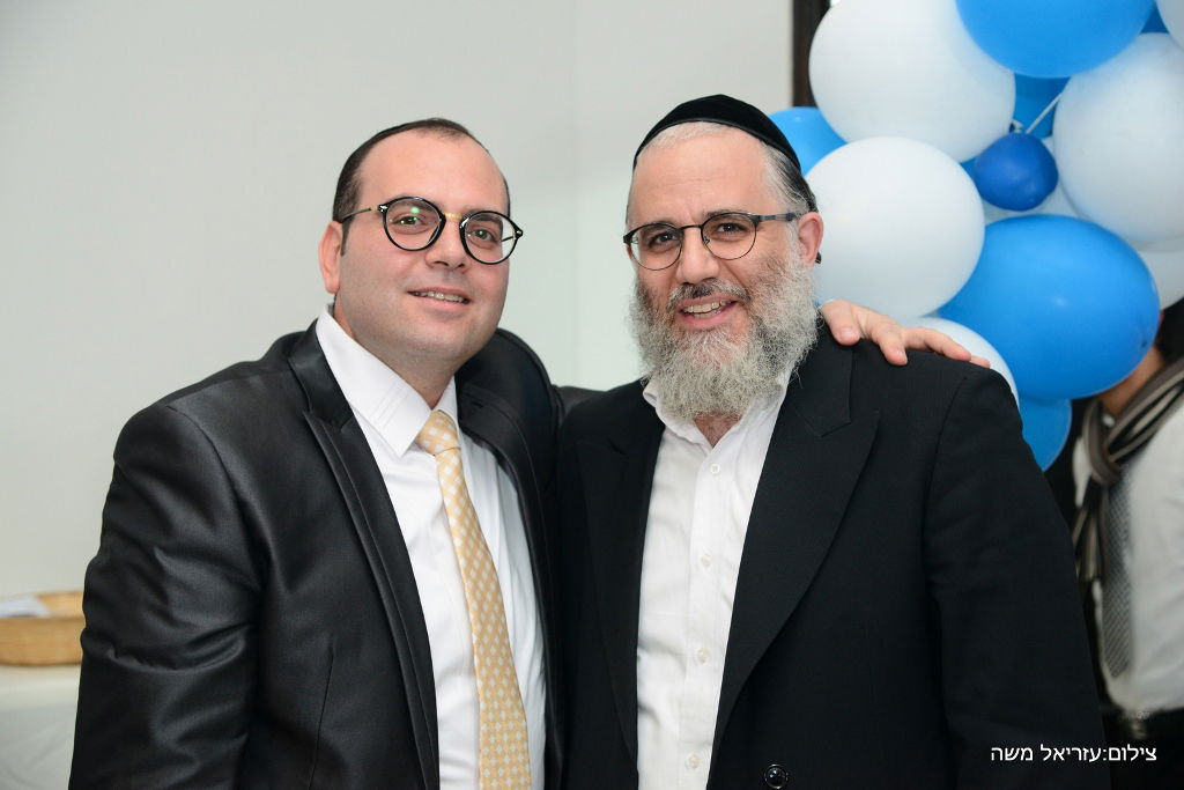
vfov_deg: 21.9
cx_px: 592
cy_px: 395
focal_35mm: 62
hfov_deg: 32.4
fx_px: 2039
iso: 1250
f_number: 5
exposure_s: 1/100
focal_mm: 62
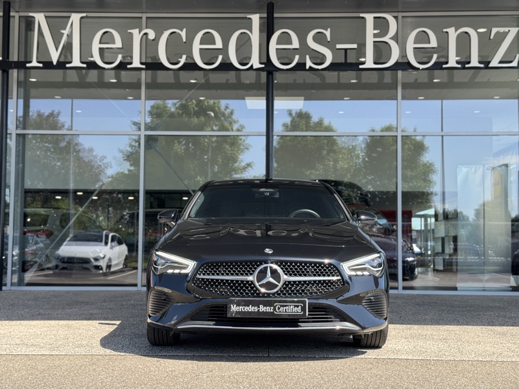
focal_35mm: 48
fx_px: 720
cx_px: 260
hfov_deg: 39.7
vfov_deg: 30.3
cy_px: 194
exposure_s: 1/843
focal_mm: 6.76
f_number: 1.78
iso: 64
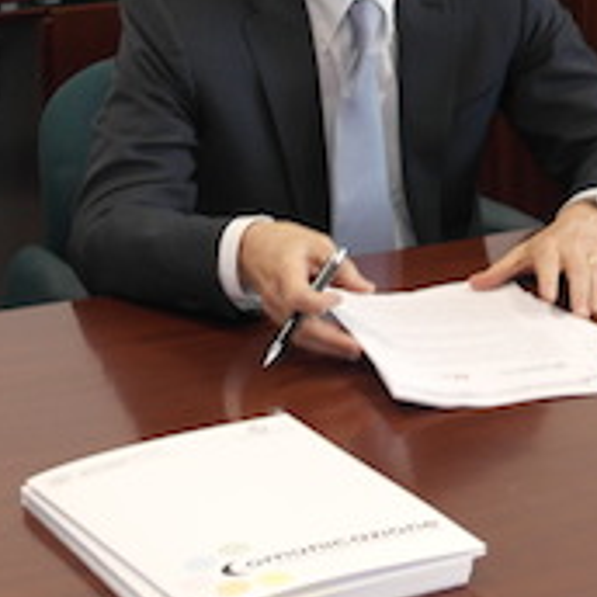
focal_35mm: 142
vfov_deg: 12.2
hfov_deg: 12.2
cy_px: -5
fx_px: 2771
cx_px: 587
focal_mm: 24
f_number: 4.5
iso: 400
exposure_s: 1/50
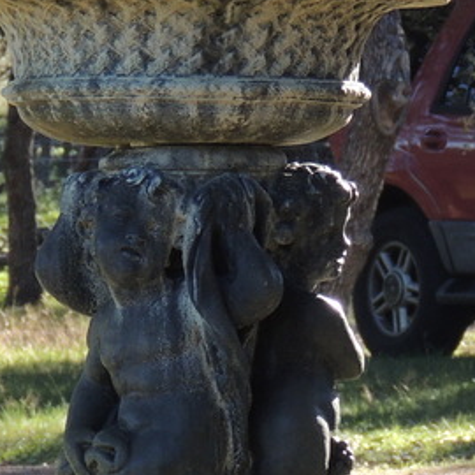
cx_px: 142
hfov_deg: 1.7
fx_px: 16239
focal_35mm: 1046
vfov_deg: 1.7
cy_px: 489
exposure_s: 1/200
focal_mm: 44.5
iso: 140
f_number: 4.7
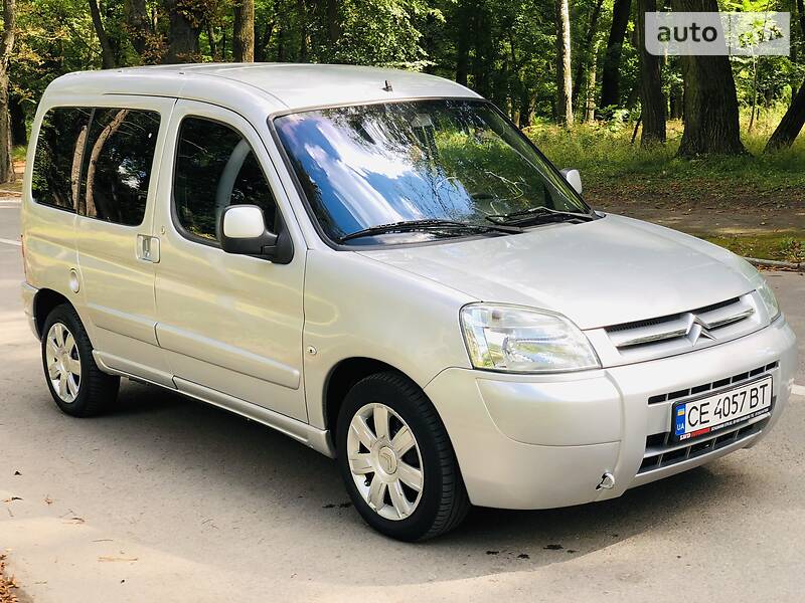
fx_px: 1209
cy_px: 302
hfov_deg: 36.8
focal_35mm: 52
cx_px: 402
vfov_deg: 28.0
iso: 16
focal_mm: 6
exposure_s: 1/122
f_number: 2.4
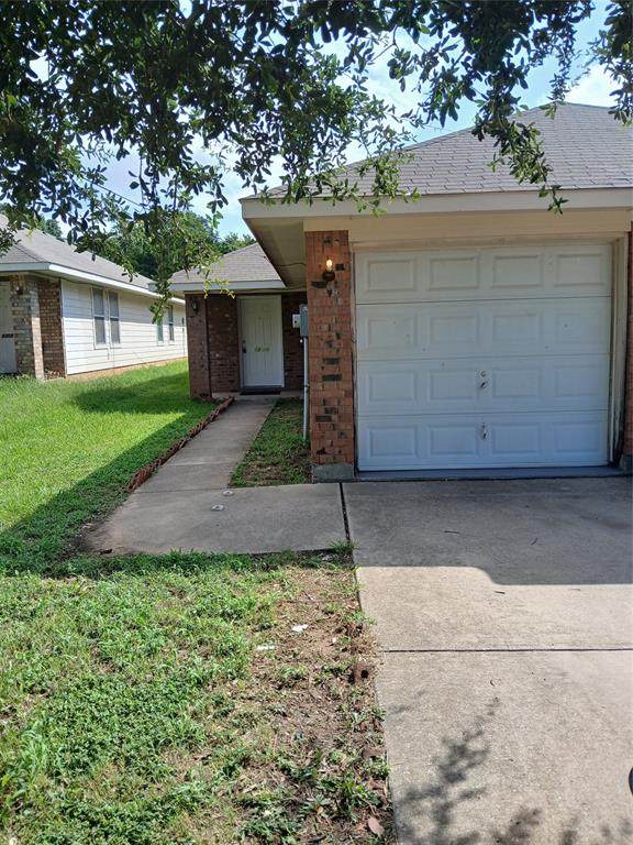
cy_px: 422
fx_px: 634
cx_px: 316
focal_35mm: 26
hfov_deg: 53.1
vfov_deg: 67.3
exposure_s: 1/404
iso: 20
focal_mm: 3.98
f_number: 1.8
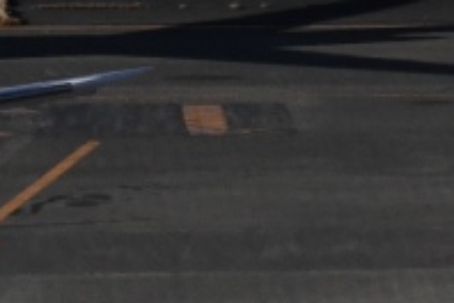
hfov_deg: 3.5
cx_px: 968
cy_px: -429
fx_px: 7339
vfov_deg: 2.3
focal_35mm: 582
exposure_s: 1/4000
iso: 2500
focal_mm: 80
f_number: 16
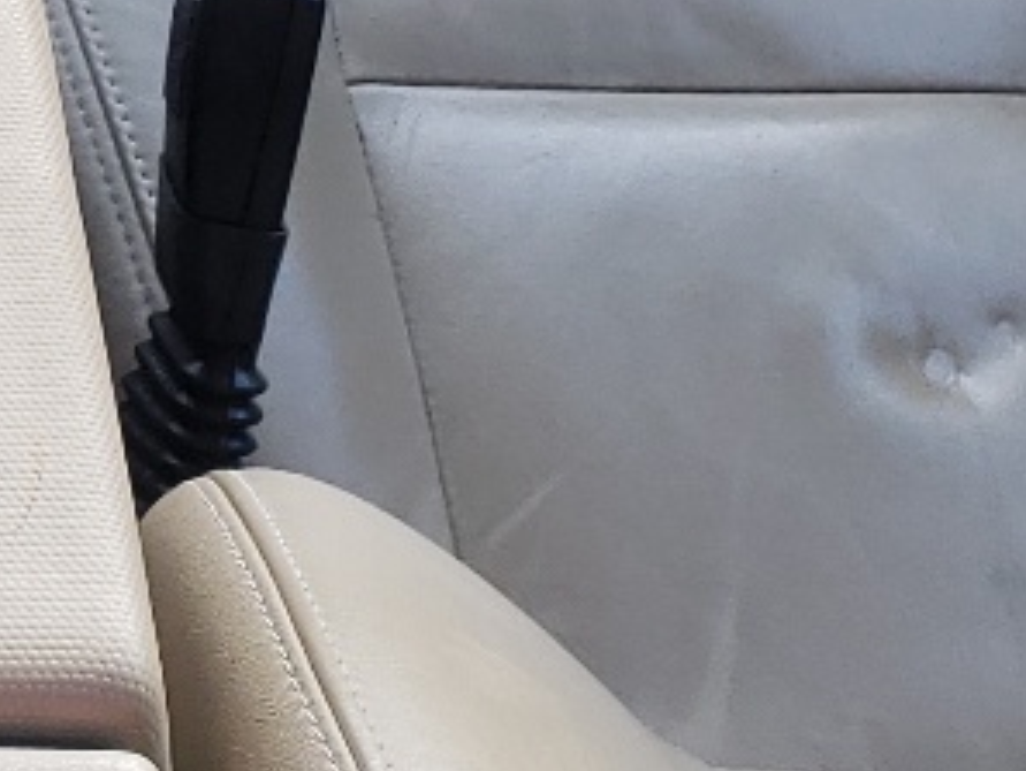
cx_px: -515
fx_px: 4151
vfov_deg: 10.0
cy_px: -605
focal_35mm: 140
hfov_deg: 13.3
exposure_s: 1/50
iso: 55
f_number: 1.5
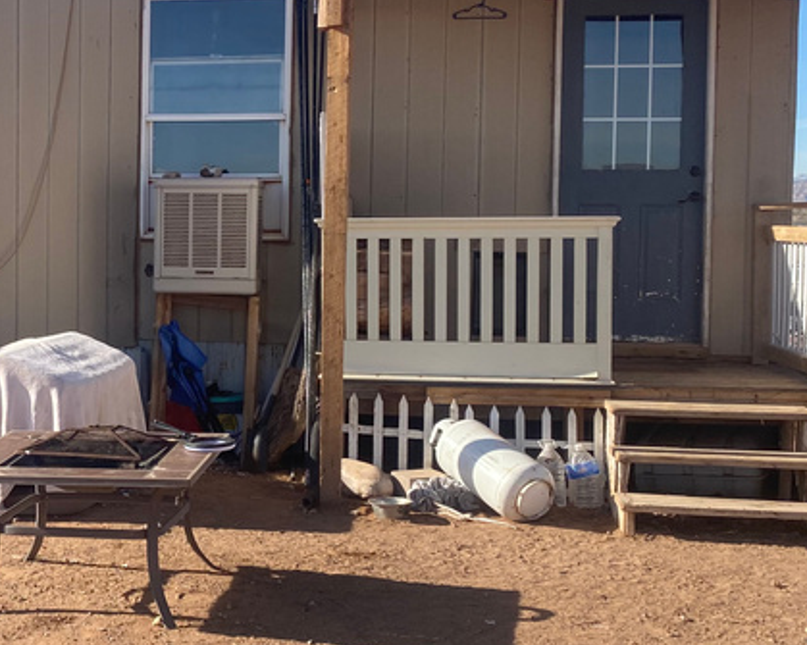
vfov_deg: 24.5
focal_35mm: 62
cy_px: 252
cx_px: 50
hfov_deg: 29.0
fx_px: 1480
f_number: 1.8
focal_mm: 4.25
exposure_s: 1/2222
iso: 32
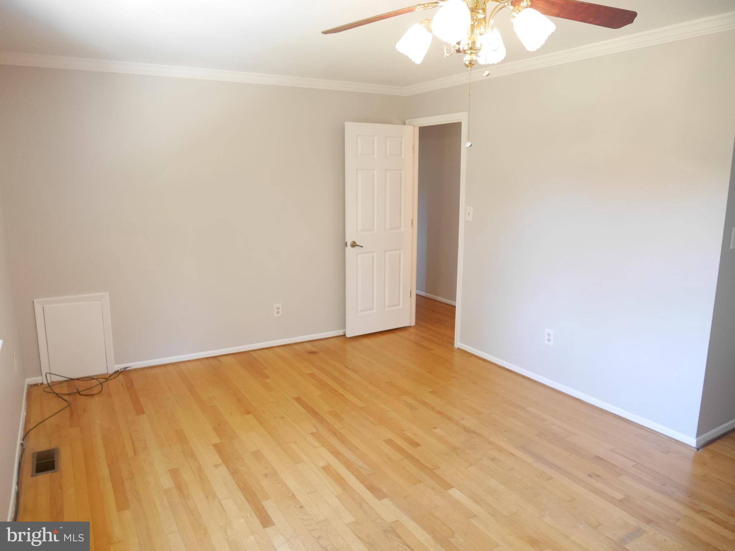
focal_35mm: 24
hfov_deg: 71.6
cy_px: 276
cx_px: 368
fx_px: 510
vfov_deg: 56.8
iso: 1600
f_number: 3.5
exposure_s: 1/60
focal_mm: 12
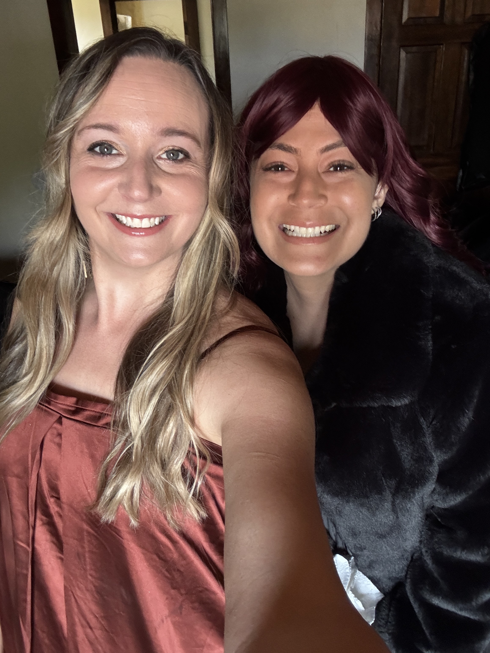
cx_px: 245
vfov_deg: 60.0
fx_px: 566
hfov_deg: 46.8
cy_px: 326
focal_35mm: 30
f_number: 1.9
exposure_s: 1/50
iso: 320
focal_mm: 2.69
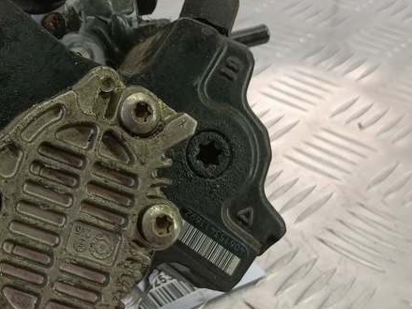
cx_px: 66
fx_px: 750
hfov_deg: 29.8
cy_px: 140
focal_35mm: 63
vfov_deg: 23.3
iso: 111
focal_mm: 4.11
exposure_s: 1/50
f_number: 1.6
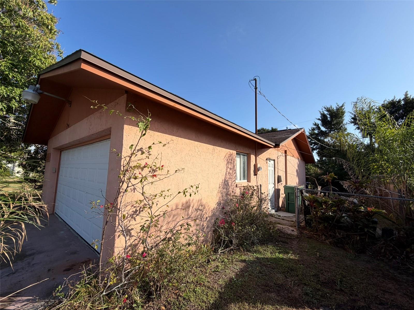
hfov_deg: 102.1
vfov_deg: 85.7
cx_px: 207
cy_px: 155
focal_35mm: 14
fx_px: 167
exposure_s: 1/770
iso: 20
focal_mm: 2.22
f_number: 2.2
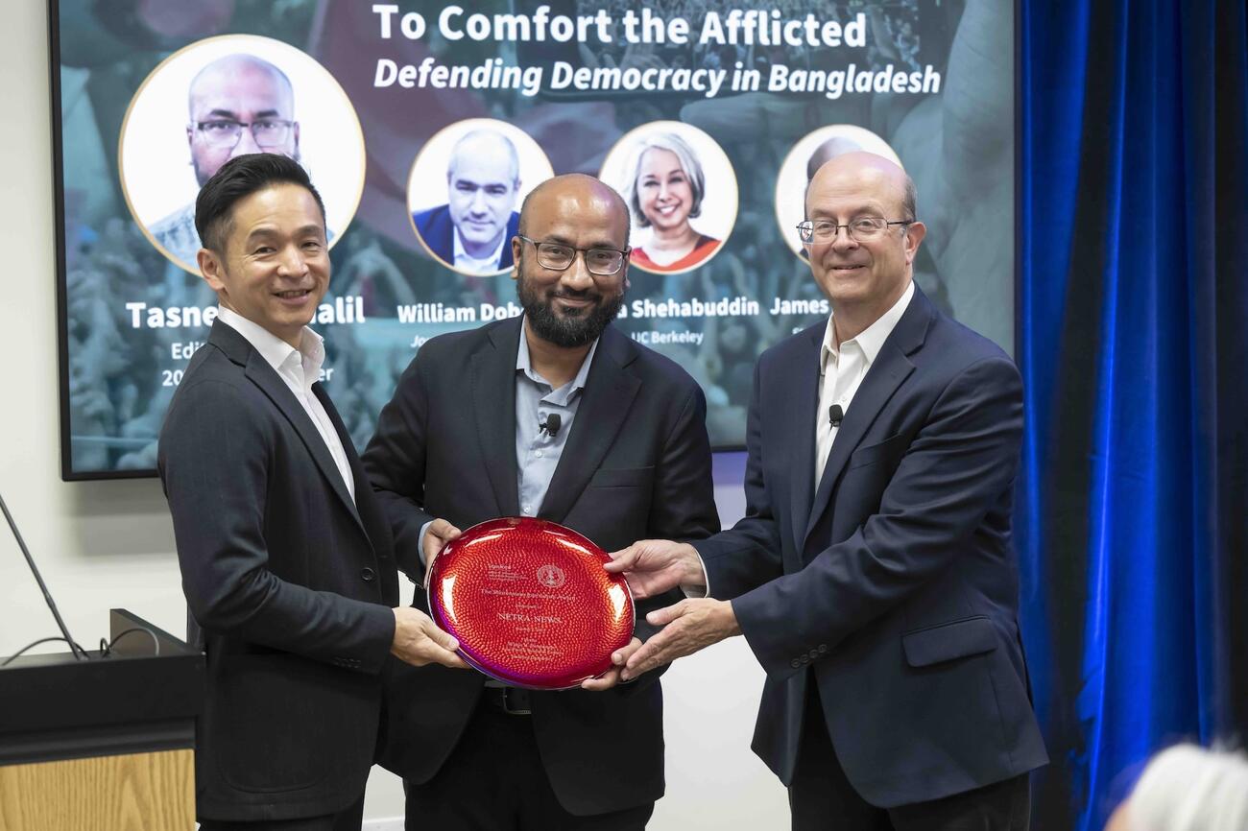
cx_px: 624
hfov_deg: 28.5
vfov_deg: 19.2
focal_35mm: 71
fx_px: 2461
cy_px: 416
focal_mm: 71
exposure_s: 1/160
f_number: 2.8
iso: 1600
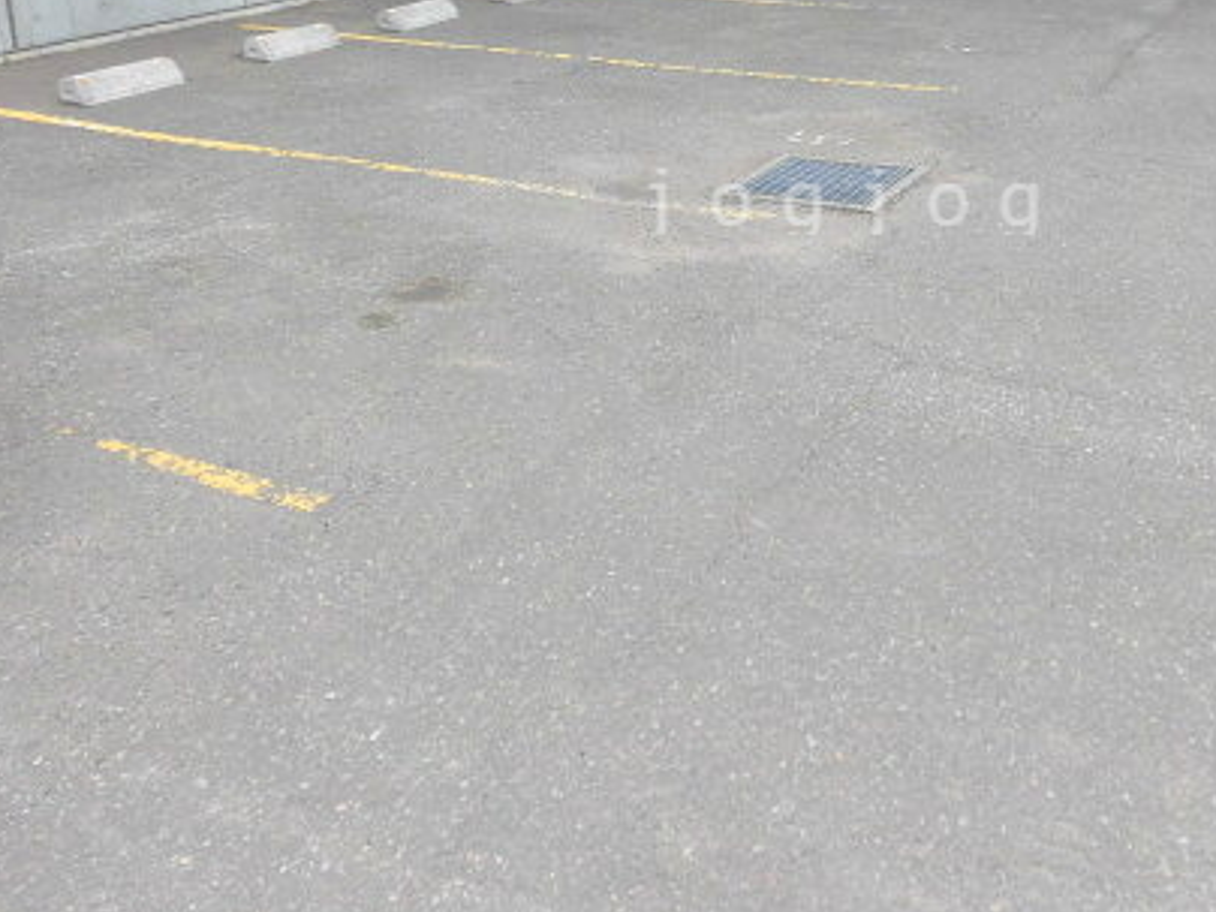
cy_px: 199
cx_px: 849
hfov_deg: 47.8
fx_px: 1335
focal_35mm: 38
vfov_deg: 36.6
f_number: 3.1
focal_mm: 4.3
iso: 100
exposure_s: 1/400
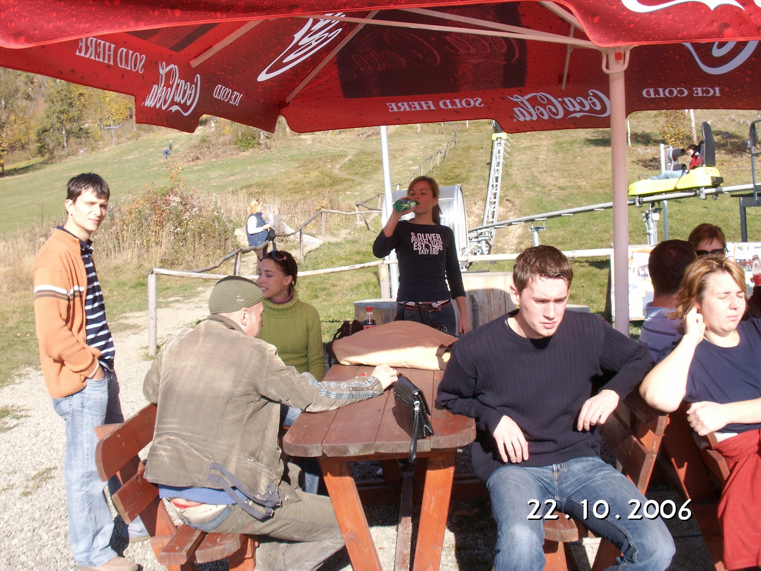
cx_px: 380
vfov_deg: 38.7
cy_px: 286
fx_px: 813
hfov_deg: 50.1
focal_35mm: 37
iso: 50
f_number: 7.1
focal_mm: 7.7
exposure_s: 1/160
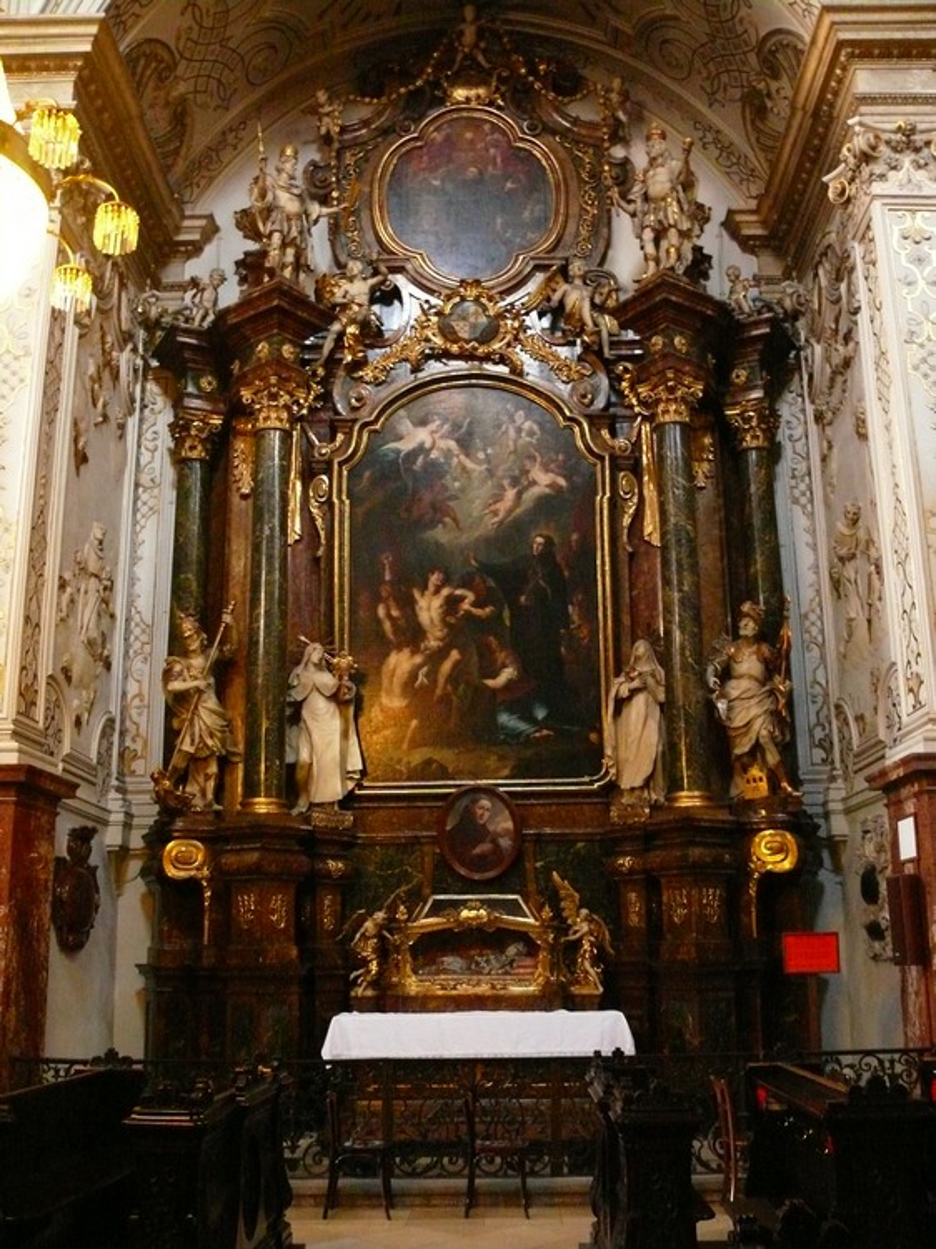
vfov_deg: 52.6
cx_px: 468
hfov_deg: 40.7
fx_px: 1263
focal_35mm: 35
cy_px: 624
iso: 800
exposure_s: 1/10
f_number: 2.8
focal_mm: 7.4
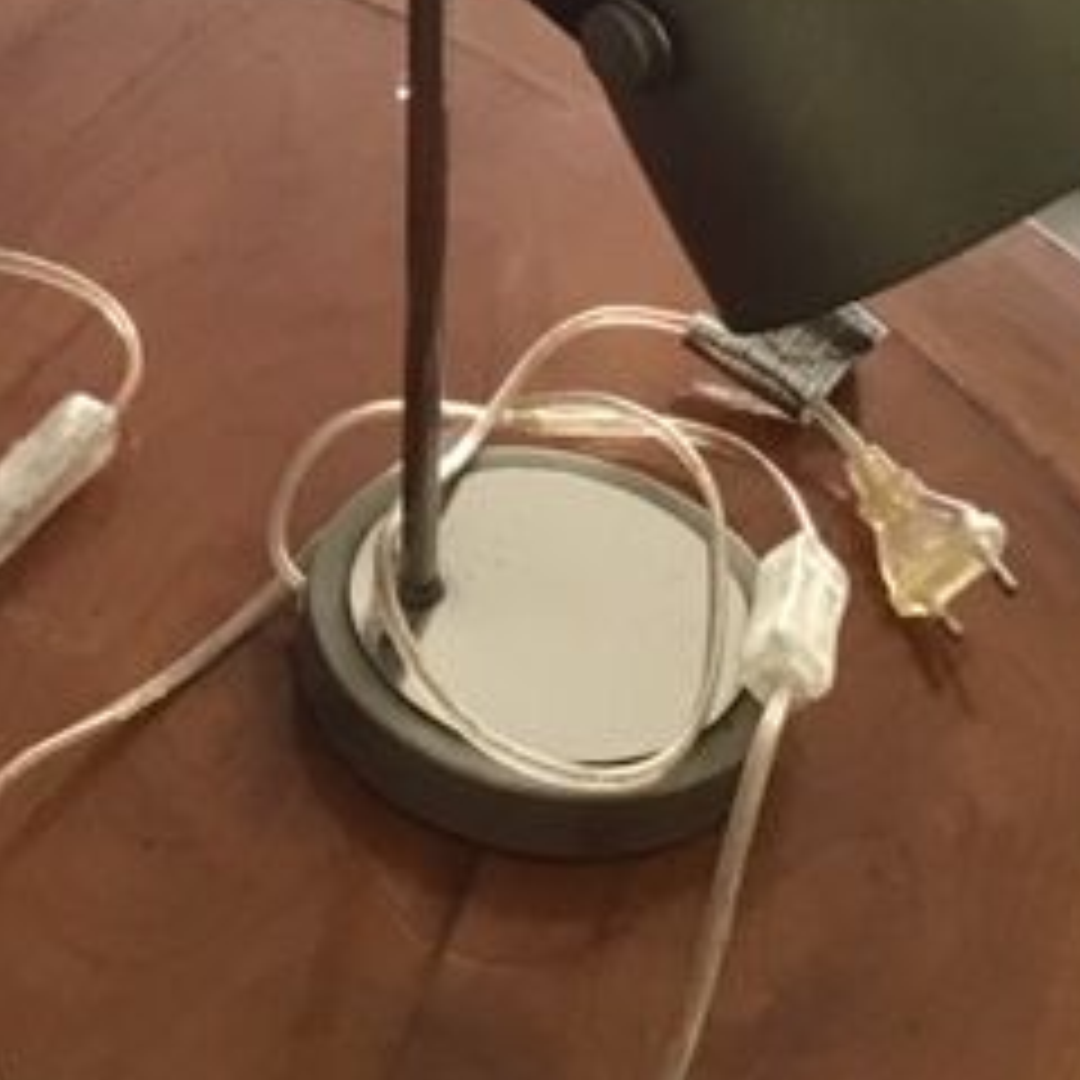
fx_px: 2577
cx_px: 63
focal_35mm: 73
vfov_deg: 23.5
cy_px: 292
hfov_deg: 22.9
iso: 200
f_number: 2.4
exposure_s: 1/25
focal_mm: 3.3
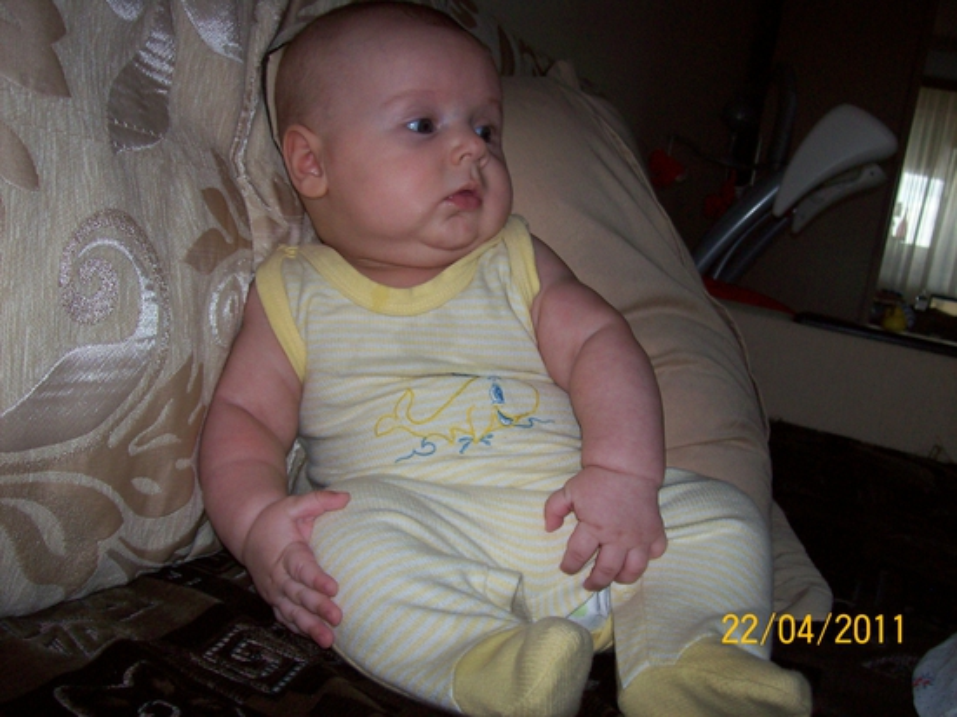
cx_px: 478
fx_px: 995
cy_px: 358
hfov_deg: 51.4
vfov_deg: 39.6
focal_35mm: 36
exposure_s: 1/64
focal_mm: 6
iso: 80
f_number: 2.7
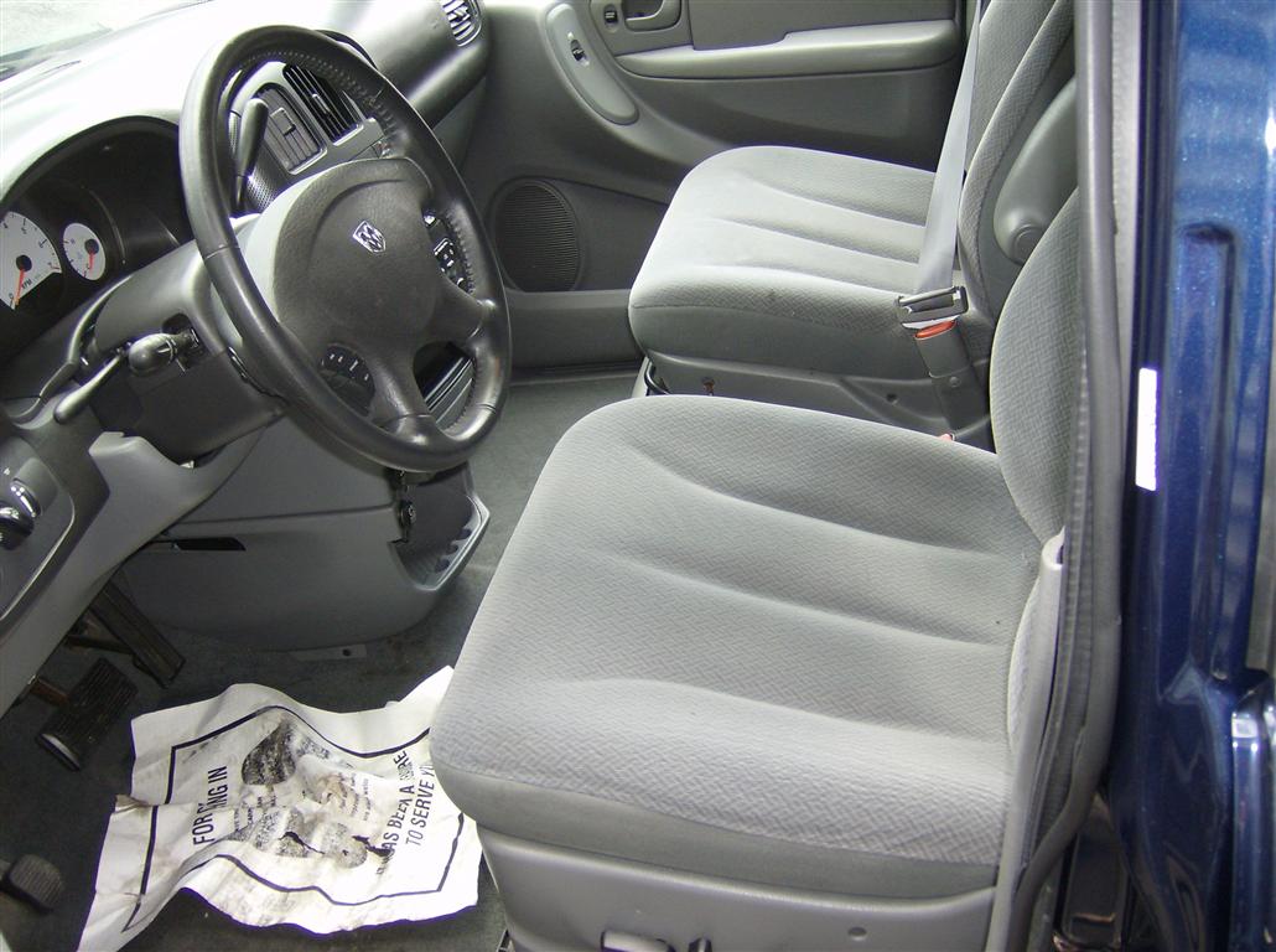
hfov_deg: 51.4
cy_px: 476
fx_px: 1324
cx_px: 638
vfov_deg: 39.5
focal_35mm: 36
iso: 113
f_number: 2.8
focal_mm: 6
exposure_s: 1/64
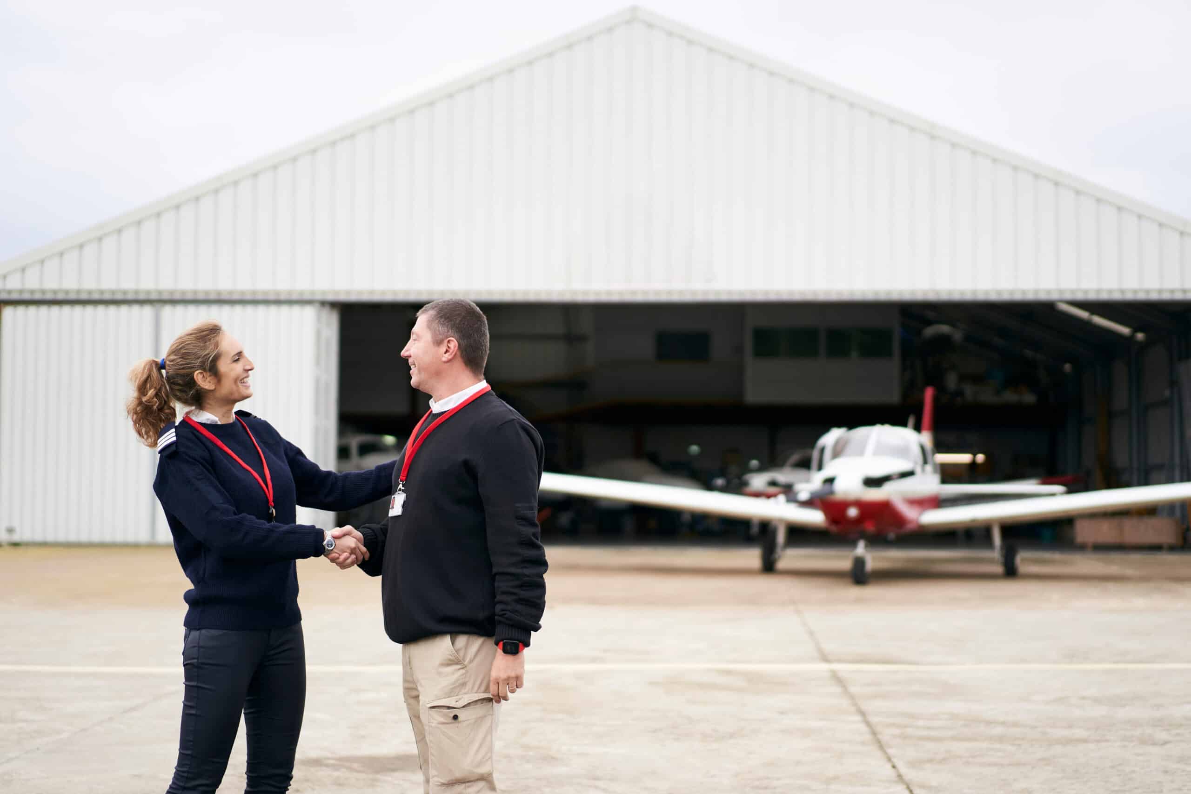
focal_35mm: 55
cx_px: 596
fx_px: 1820
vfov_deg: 24.6
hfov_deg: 36.2
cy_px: 397
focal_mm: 55
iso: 160
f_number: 1.8
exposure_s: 1/2500
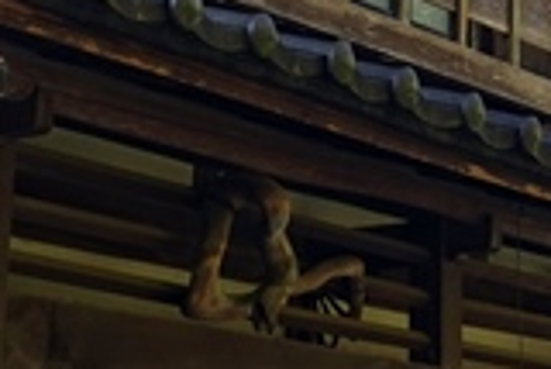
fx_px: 2298
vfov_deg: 9.0
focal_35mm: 150
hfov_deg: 13.3
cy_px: -153
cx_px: 661
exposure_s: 1/160
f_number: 2.8
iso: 125
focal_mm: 9
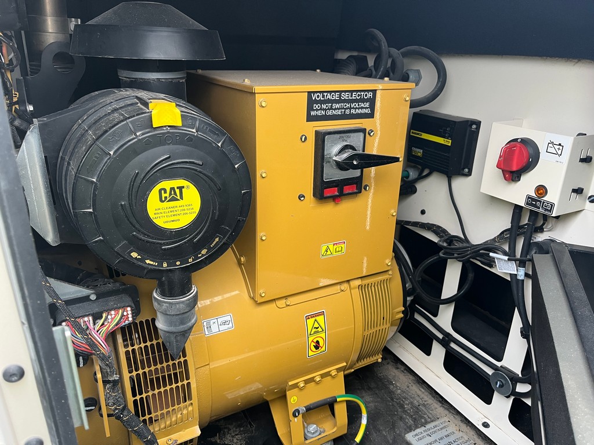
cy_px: 222
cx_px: 297
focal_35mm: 26
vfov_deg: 53.1
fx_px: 446
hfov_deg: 67.3
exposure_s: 1/64
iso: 125
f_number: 1.6
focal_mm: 5.1
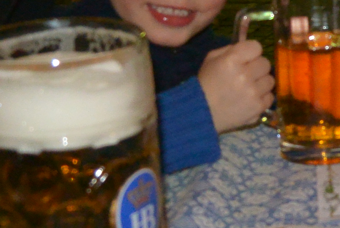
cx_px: 408
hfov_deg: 17.0
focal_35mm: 115
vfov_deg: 11.8
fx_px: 1088
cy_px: -1
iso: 1000
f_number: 3.5
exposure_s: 1/30
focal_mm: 11
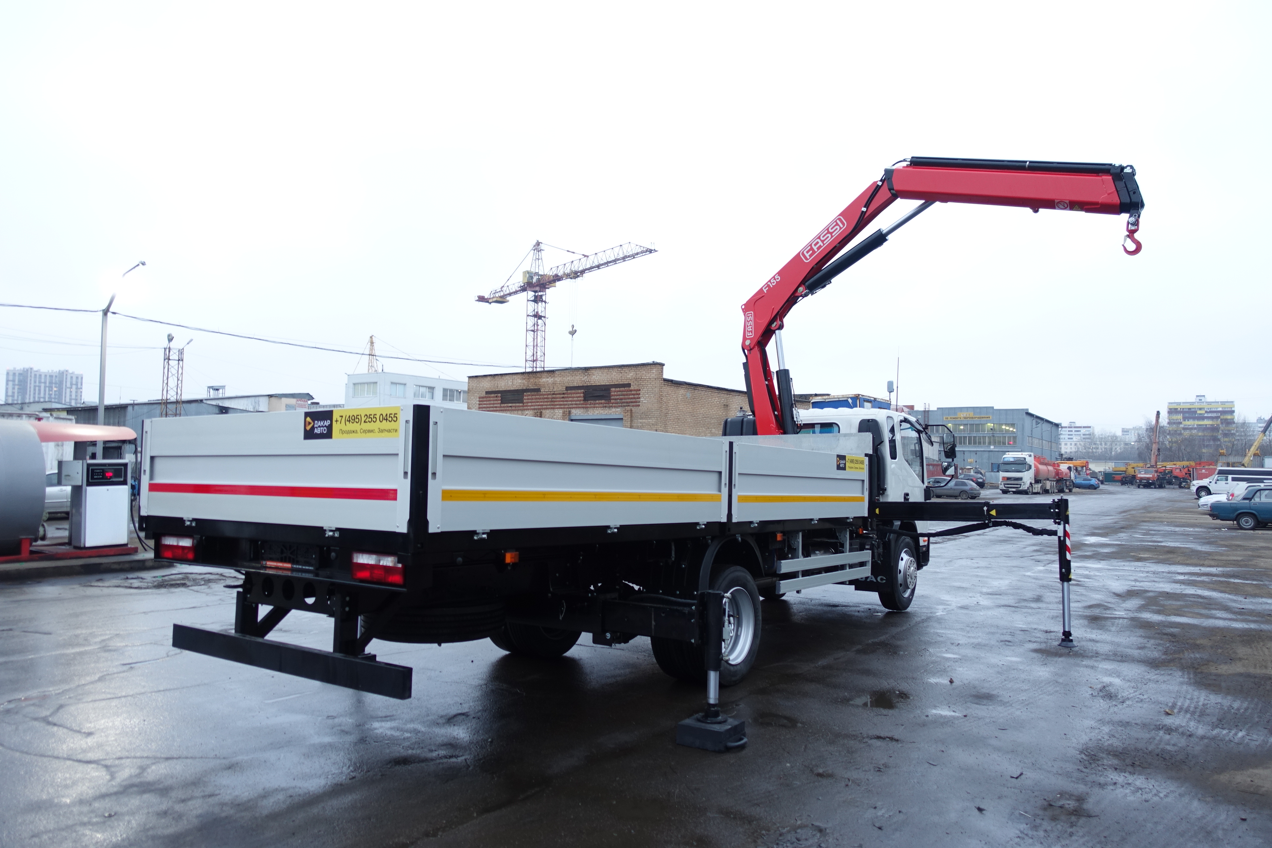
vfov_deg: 53.1
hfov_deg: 73.7
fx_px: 848
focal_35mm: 24
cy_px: 424
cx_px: 636
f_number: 1.8
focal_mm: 8.8
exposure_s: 1/30
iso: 125
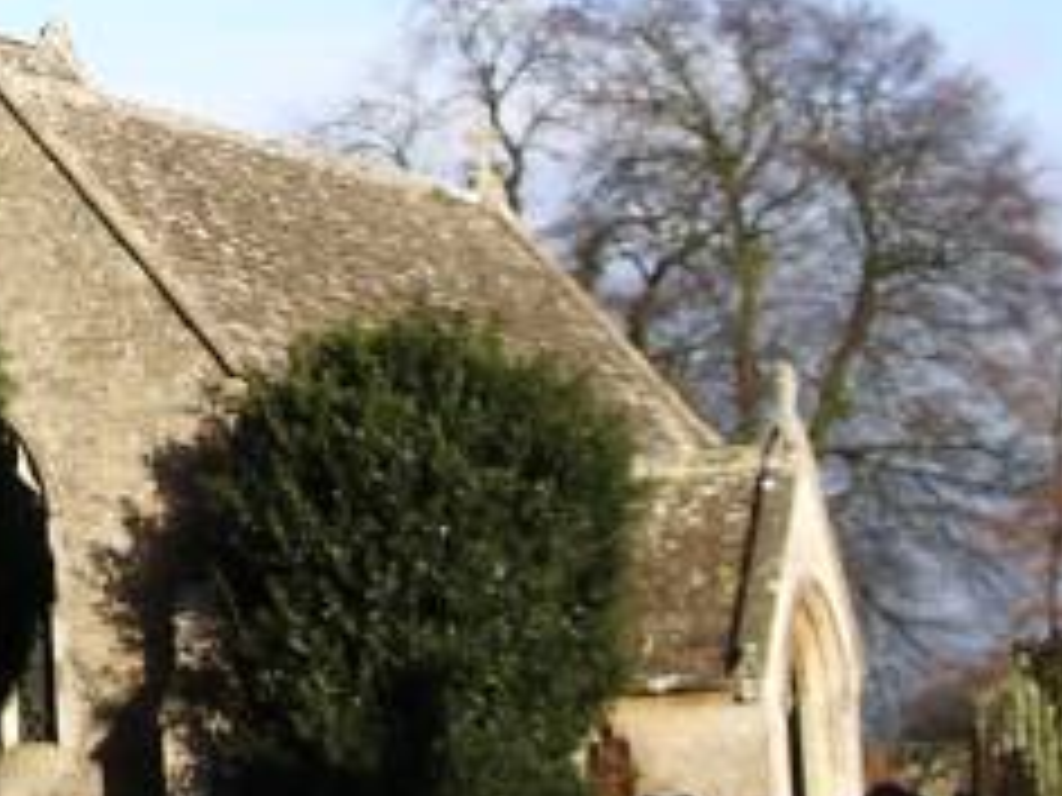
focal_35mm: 139
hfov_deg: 13.4
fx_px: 4264
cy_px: 40
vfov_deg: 10.6
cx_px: -504
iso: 50
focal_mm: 6.8
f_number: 4.6
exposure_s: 1/250
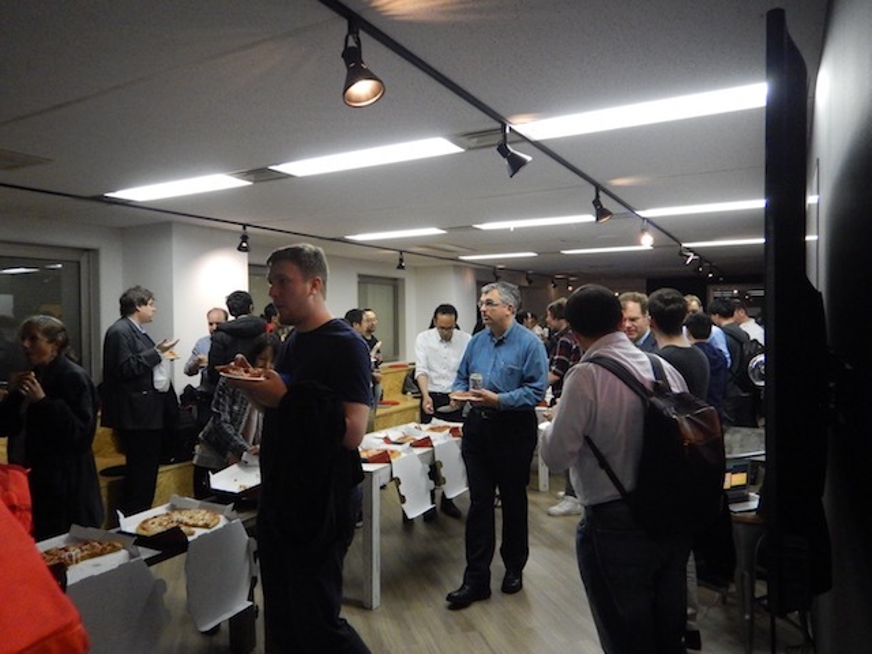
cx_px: 436
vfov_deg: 56.8
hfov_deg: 71.6
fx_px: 605
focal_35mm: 24
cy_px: 327
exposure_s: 1/160
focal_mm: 4.3
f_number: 2.8
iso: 800
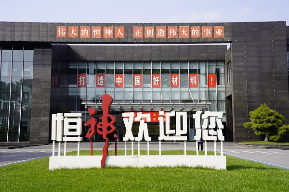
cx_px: 144
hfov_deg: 47.4
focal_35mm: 41
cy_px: 96
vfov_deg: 32.6
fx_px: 329
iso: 100
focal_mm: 41
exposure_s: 1/125
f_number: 9
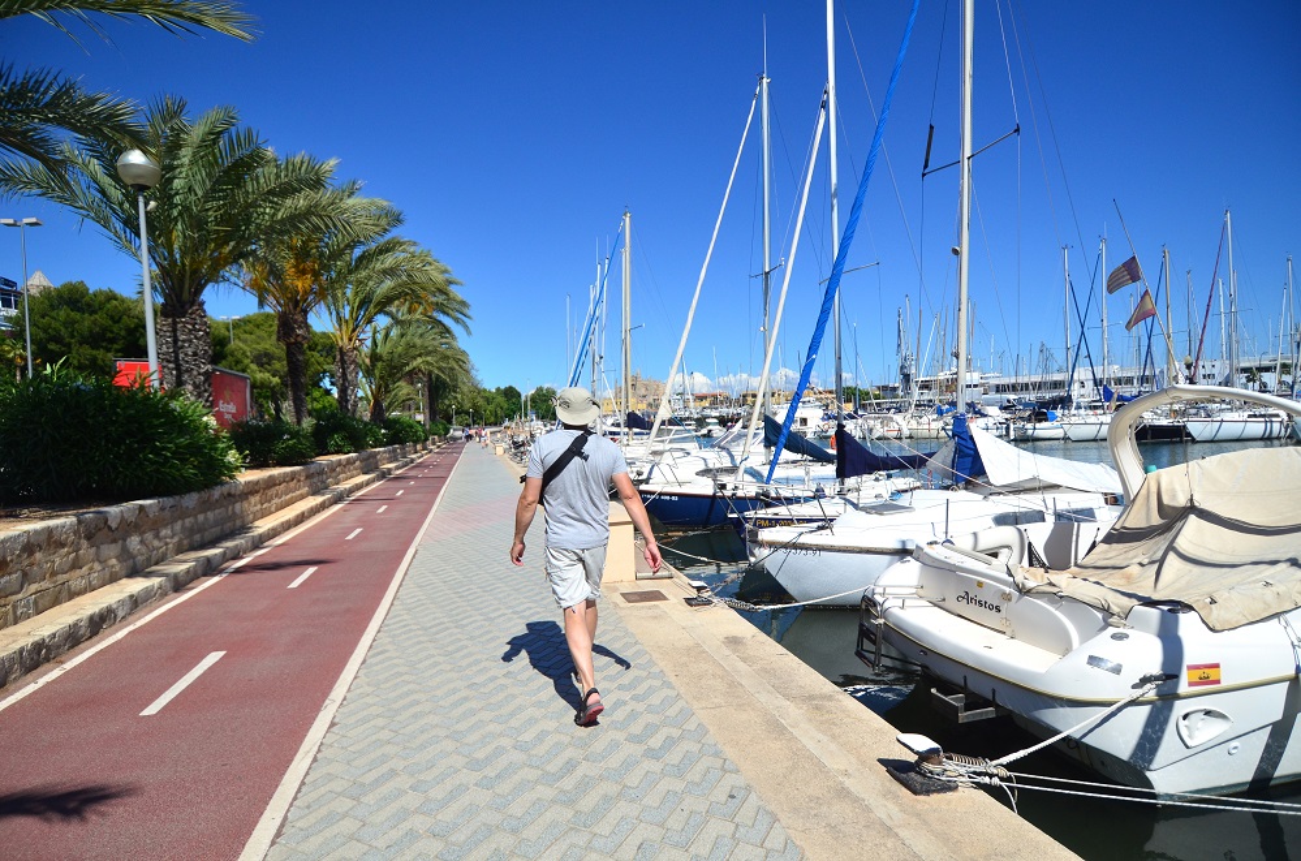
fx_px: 649
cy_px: 430
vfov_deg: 67.1
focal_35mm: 18
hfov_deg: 90.1
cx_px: 650
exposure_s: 1/8000
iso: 400
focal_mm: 12
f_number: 4
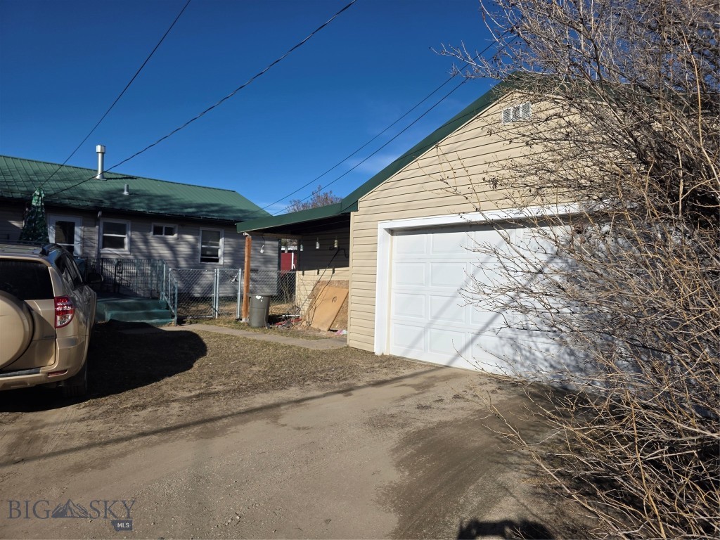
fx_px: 478
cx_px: 360
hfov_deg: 73.9
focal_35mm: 23
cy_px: 270
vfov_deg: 58.9
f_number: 1.7
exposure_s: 1/7944
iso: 64
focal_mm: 6.3
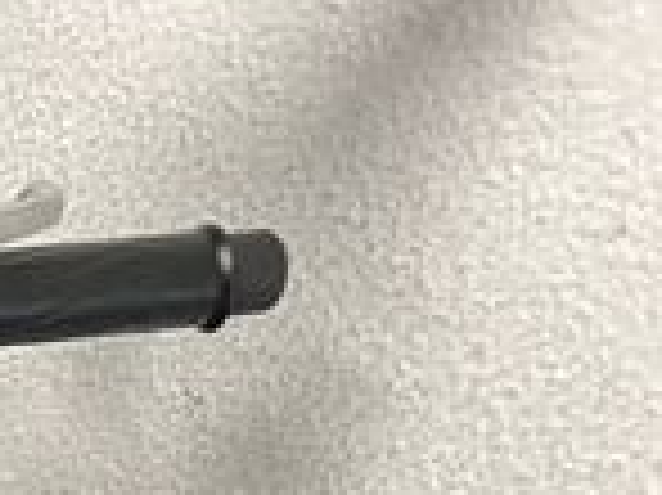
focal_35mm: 113
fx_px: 2159
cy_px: 891
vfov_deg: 12.0
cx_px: -689
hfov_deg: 14.3
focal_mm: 5.1
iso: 100
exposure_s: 1/50
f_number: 1.6
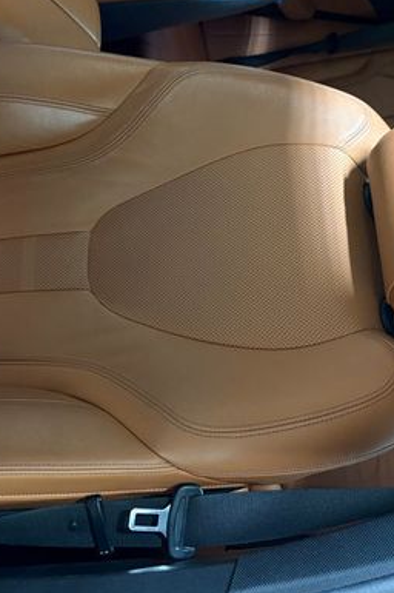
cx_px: 149
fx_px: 740
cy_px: 279
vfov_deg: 43.6
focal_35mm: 45
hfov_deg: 29.7
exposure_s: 1/30
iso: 640
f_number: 1.6
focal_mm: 5.96
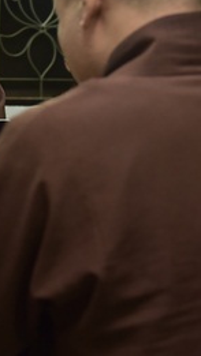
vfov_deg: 18.5
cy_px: 106
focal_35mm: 115
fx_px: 1089
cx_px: -120
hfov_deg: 10.1
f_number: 4
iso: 1250
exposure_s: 1/40
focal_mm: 44
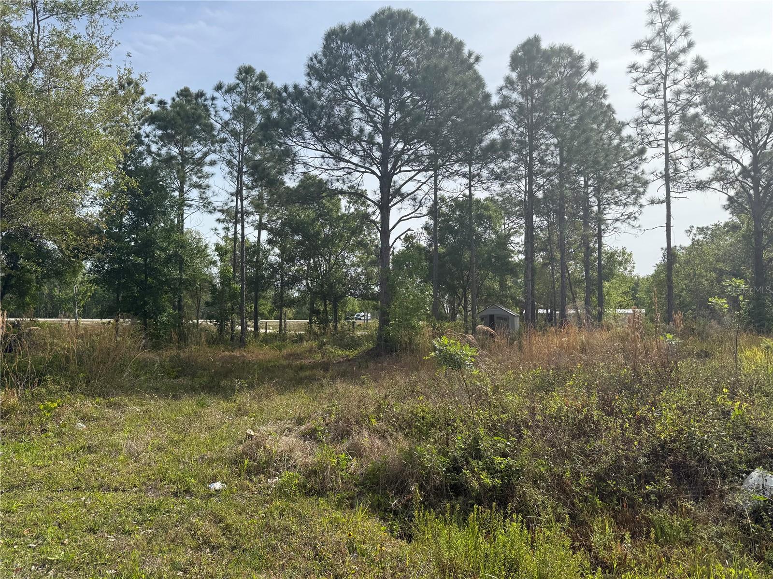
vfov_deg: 56.8
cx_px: 386
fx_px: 536
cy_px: 290
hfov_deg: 71.6
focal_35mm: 24
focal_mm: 6.76
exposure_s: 1/3953
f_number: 1.78
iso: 80
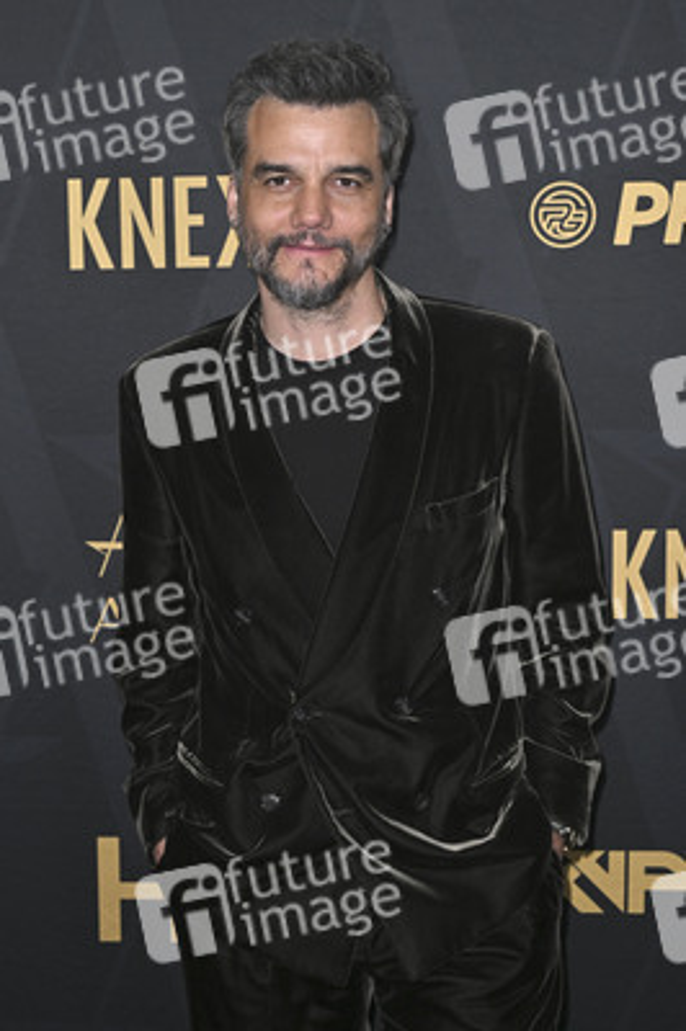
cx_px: 343
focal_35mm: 65
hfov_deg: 20.9
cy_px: 516
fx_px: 1861
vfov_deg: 31.0
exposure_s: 1/320
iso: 2000
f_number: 5.6
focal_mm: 65
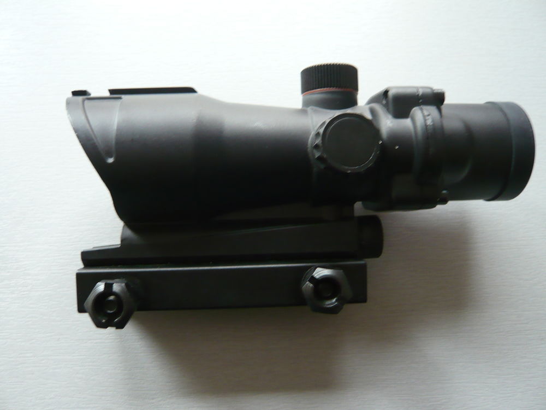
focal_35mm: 28
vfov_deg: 49.7
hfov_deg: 63.4
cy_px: 205
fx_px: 442
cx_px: 273
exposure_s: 1/8
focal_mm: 4.6
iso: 200
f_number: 2.8
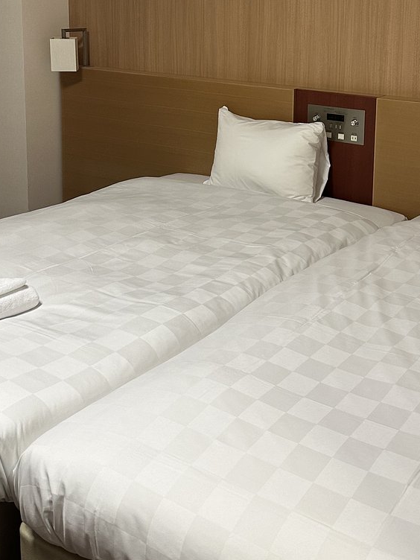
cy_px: 113
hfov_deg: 29.4
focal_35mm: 49
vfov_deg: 37.5
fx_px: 793
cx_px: 288
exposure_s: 1/60
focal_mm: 6.86
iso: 125
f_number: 1.78
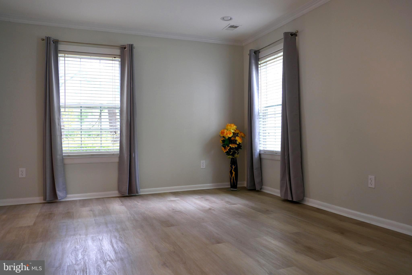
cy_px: 138
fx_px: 309
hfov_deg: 67.4
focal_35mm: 27
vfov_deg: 47.9
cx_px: 206
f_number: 3.6
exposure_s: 1/30
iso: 400
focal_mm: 18
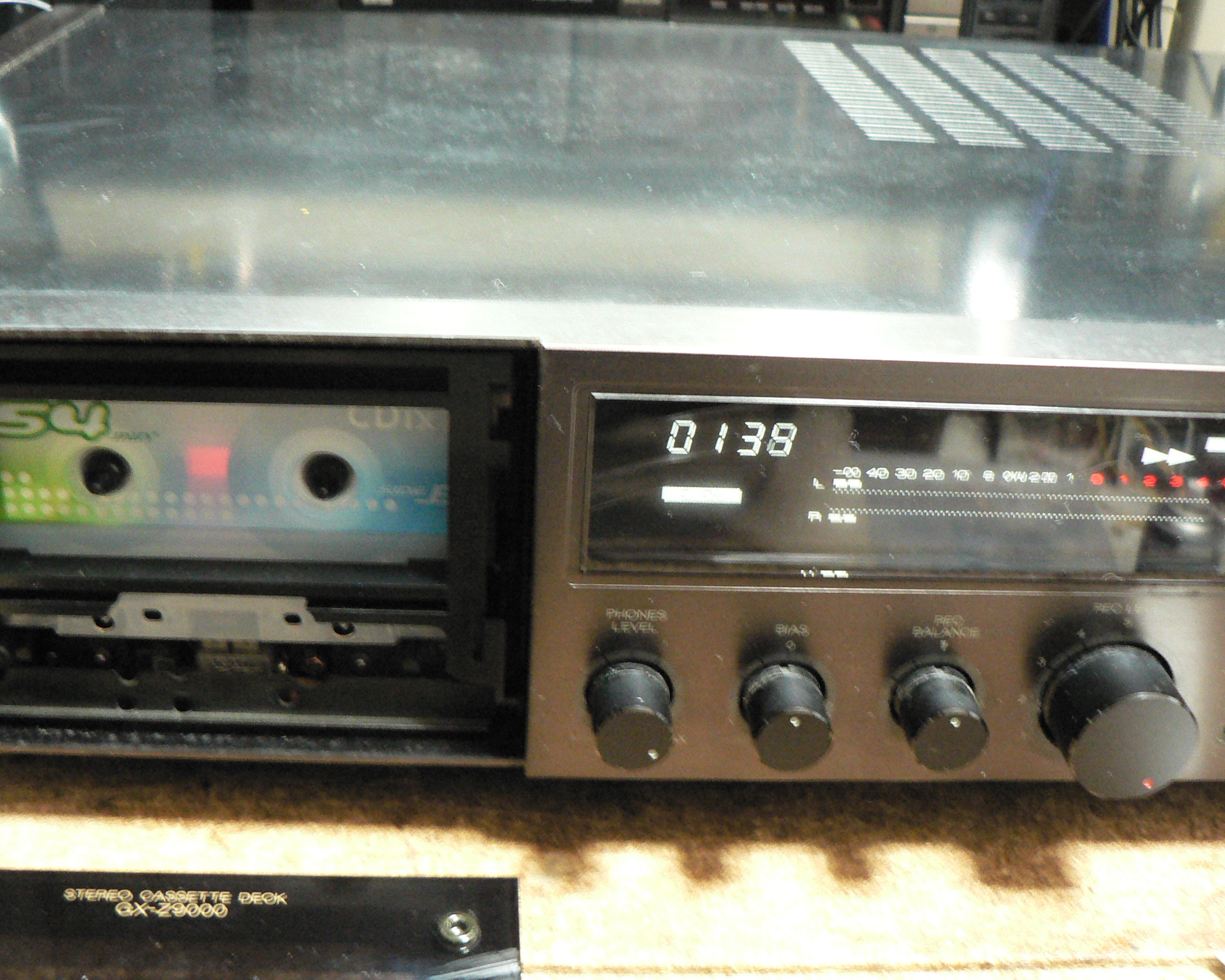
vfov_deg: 39.2
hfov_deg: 47.9
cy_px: 493
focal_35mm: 38
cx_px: 563
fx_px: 1378
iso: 400
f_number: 2.8
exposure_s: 1/4
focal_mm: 6
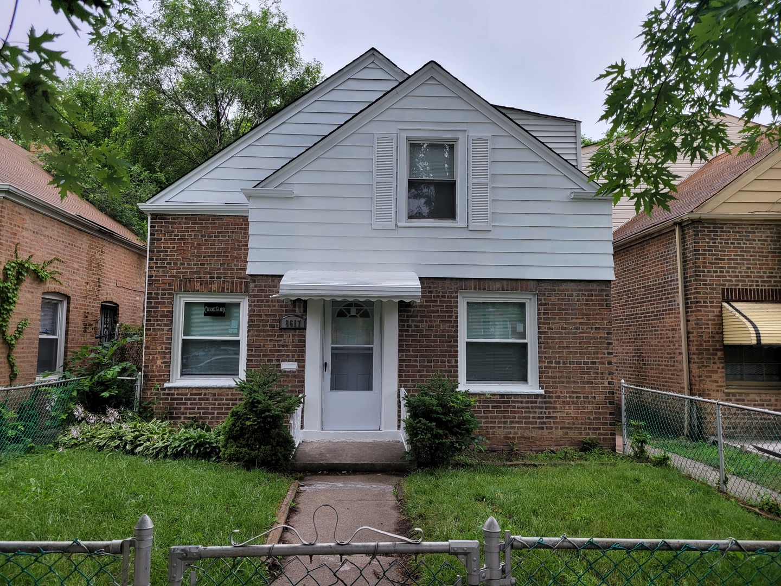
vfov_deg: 53.1
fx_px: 587
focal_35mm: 26
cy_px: 293
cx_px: 390
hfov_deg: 67.3
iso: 40
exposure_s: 1/229
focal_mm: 5.4
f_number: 1.8
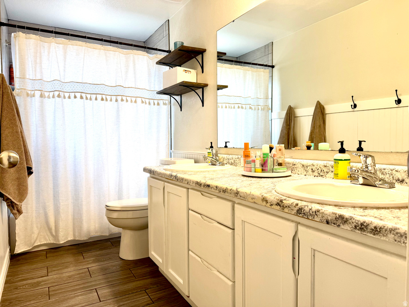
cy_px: 154
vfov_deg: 56.8
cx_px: 204
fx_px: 284
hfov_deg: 71.6
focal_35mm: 24
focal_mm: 6.76
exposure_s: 1/120
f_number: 1.78
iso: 100
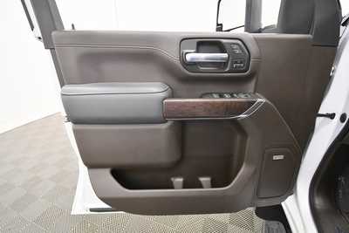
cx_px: 174
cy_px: 116
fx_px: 155
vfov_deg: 73.8
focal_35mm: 16
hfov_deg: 96.7
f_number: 4.8
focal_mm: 11
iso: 2200
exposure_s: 1/125
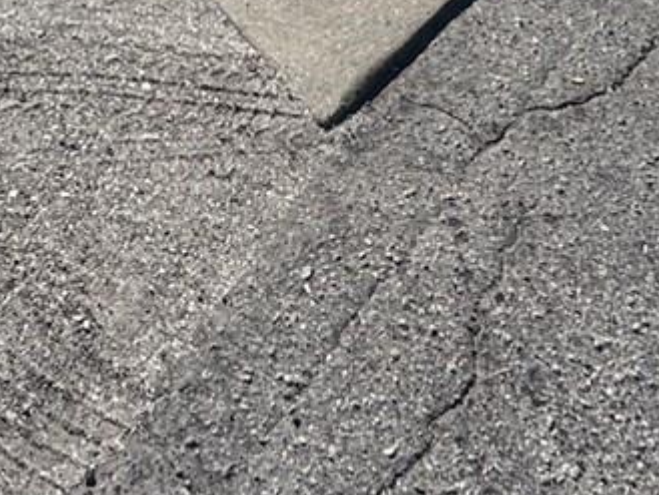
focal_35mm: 68
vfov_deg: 15.5
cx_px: 20
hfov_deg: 27.1
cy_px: -589
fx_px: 1295
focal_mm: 2.22
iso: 32
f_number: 2.2
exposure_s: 1/3717
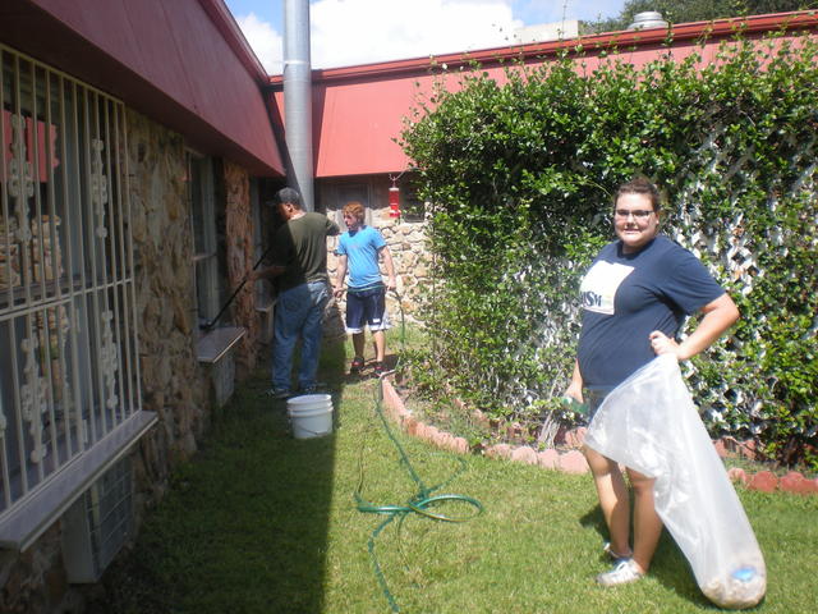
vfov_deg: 37.7
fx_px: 898
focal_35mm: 38
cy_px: 307
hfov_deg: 49.0
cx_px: 409
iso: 64
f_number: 4.6
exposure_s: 1/270
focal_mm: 6.3
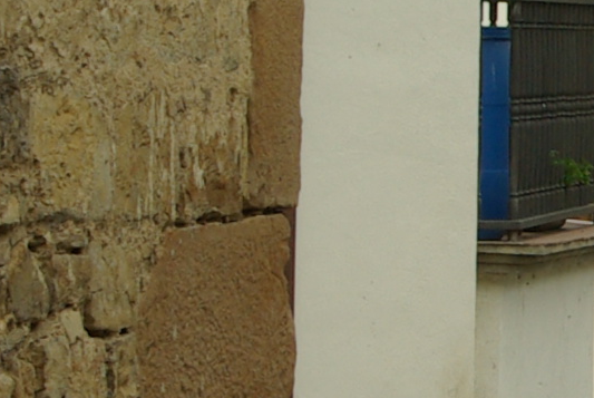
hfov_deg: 5.3
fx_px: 6306
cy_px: -3
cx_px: 1074
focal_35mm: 382
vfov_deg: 3.6
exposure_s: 1/250
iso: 200
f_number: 6.7
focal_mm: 35
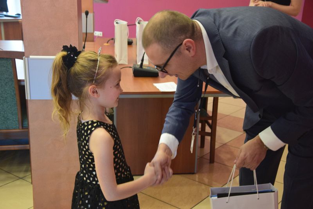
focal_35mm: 51
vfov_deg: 26.5
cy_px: 104
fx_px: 443
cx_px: 156
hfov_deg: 38.9
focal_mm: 34
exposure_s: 1/60
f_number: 4.2
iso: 1600
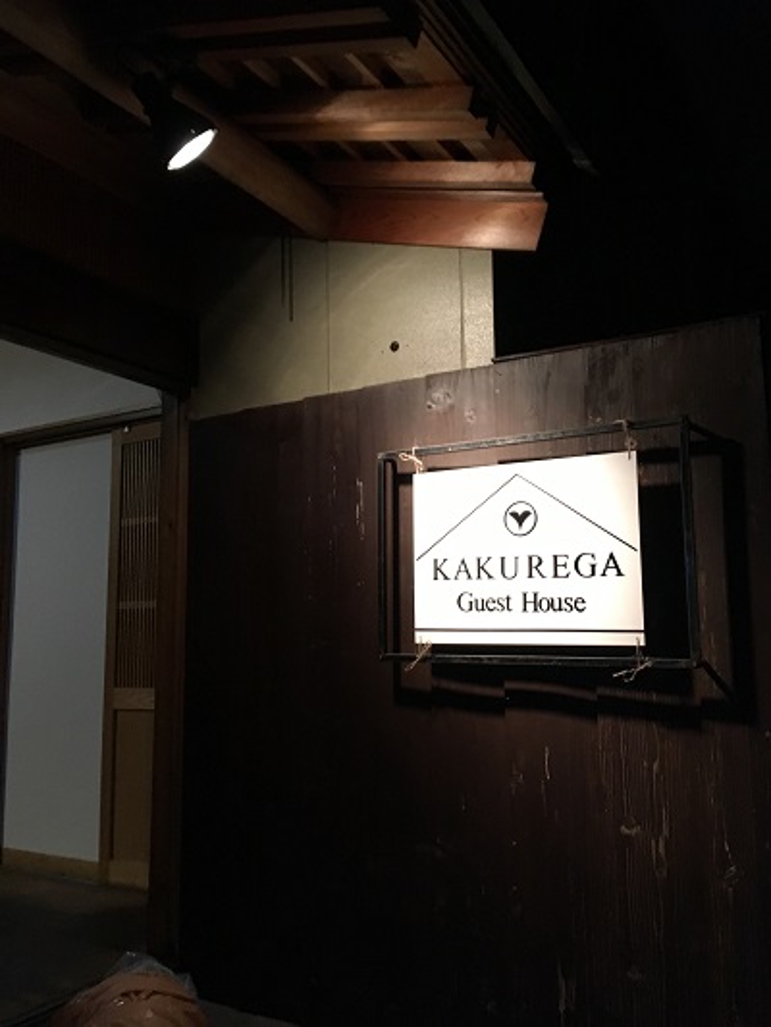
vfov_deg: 61.6
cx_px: 386
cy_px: 514
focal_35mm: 29
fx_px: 861
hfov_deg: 48.2
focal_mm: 4.15
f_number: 2.2
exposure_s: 1/20
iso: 200
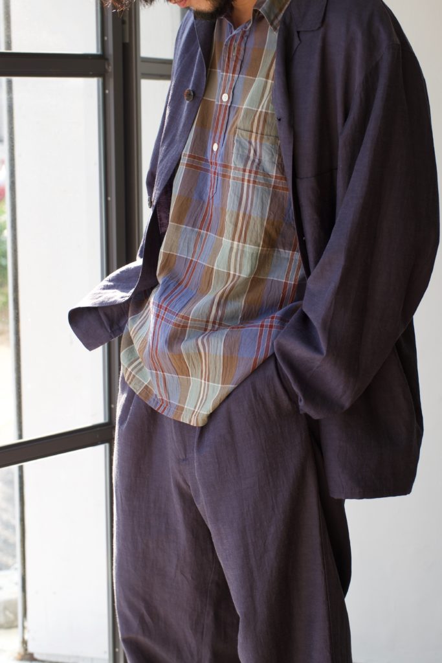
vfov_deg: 27.0
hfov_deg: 18.2
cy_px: 332
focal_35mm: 75
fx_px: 1381
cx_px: 221
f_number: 4.5
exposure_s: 1/125
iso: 200
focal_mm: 50
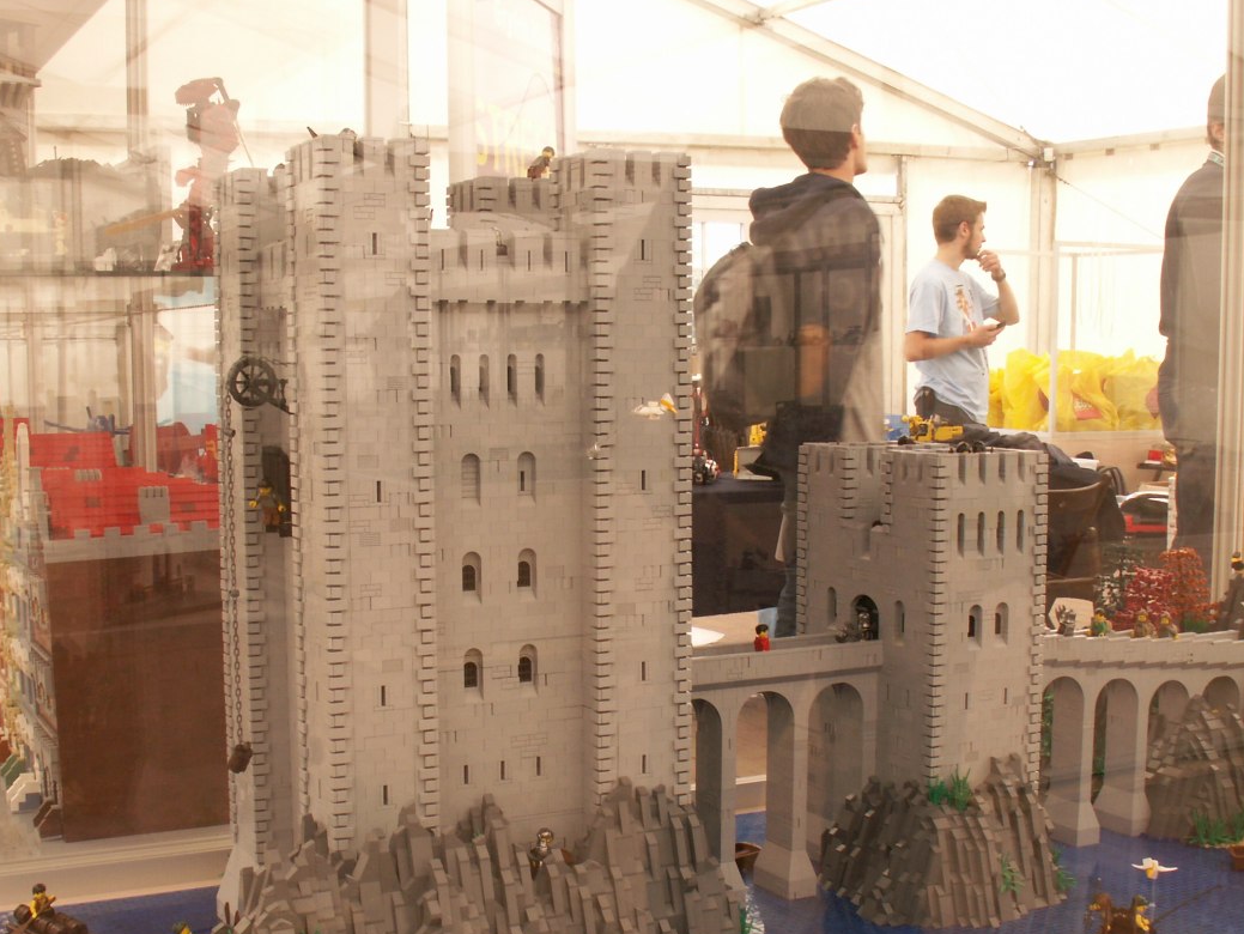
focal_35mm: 46
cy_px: 566
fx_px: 1654
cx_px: 578
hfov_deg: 41.2
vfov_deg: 31.4
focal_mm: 5.86
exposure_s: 1/8
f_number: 7.1
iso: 50
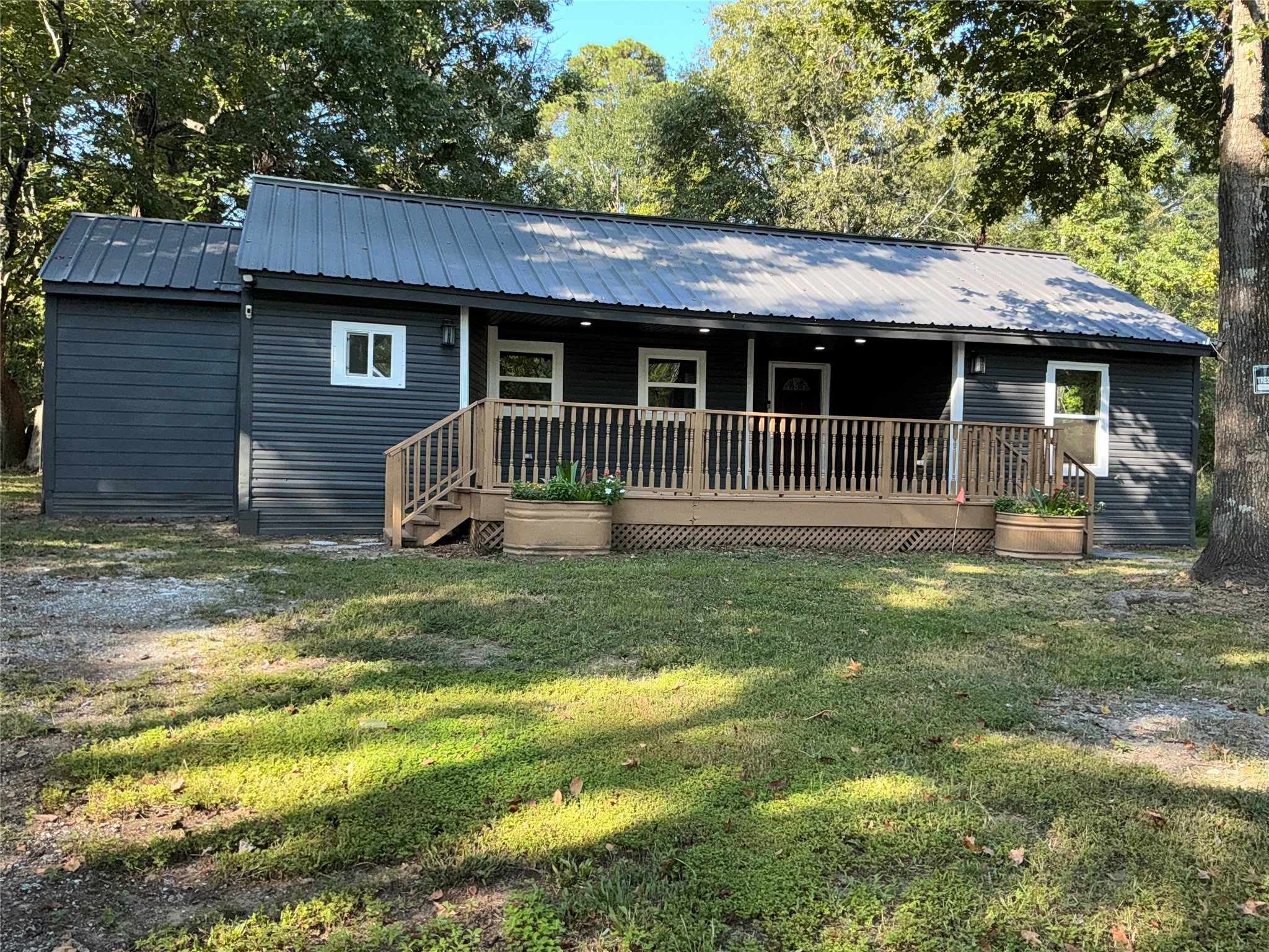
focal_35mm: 28
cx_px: 634
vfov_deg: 49.7
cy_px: 476
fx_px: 1026
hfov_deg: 63.4
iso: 16
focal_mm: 3
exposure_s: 1/442
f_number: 1.8
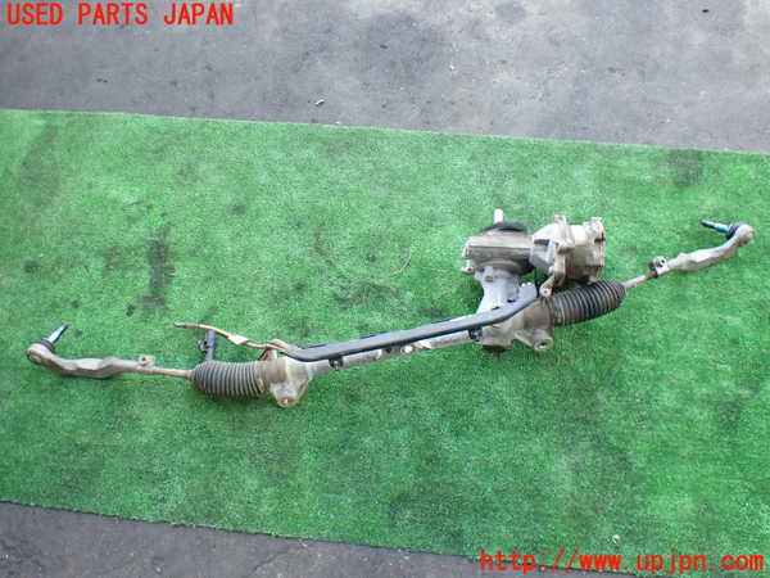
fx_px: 667
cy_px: 289
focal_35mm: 30
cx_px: 385
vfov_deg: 46.8
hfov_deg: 60.0
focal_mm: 5.4
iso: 500
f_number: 2.3
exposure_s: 1/125
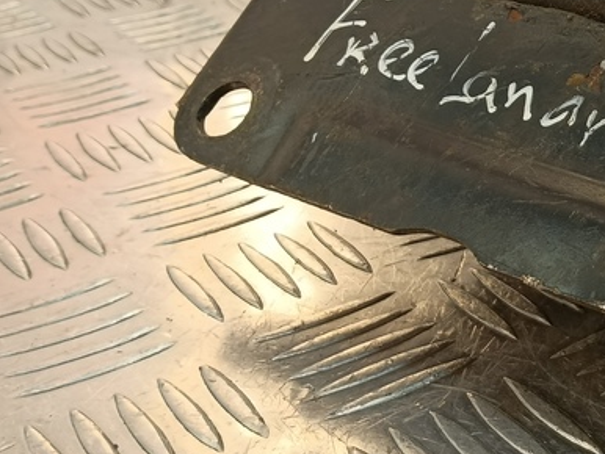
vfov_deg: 23.8
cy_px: 111
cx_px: 690
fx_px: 1067
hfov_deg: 28.3
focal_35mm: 61
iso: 106
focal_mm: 4.11
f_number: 1.6
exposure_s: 1/50
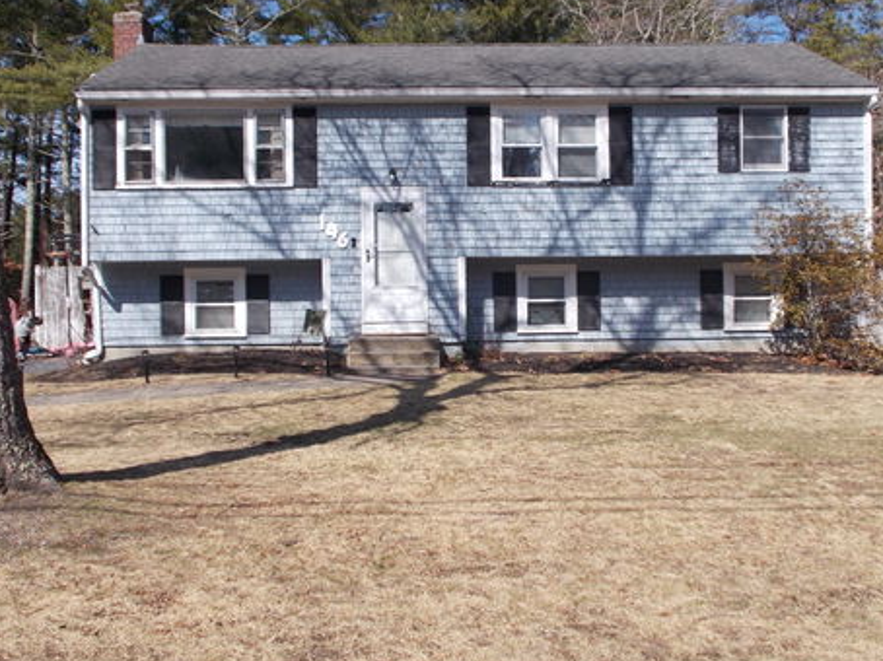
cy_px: 296
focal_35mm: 44
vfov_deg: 32.8
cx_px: 455
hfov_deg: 43.0
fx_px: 1122
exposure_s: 1/125
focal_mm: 6.9
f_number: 9.8
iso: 80
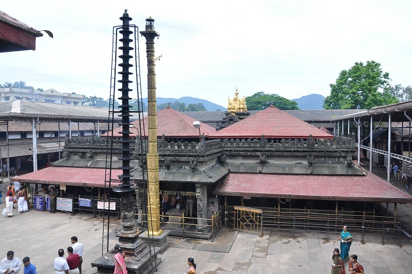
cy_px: 137
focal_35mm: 27
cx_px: 206
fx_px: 309
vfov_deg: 47.8
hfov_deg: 67.4
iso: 250
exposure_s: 1/160
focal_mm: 18
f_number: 9
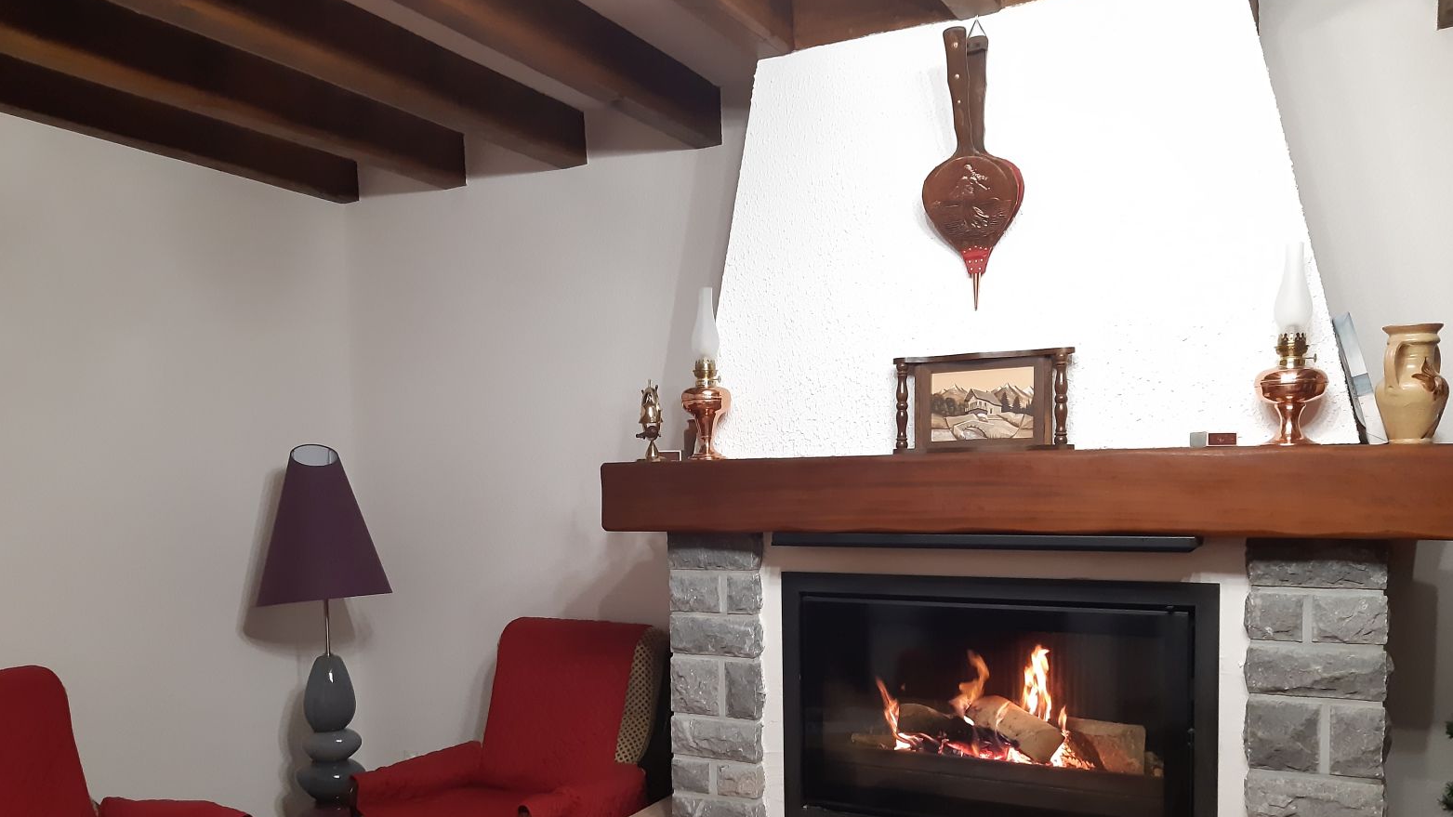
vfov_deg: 39.7
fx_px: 1117
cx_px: 726
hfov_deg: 66.1
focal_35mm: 29
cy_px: 549
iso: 400
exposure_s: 1/25
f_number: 1.7
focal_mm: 3.92
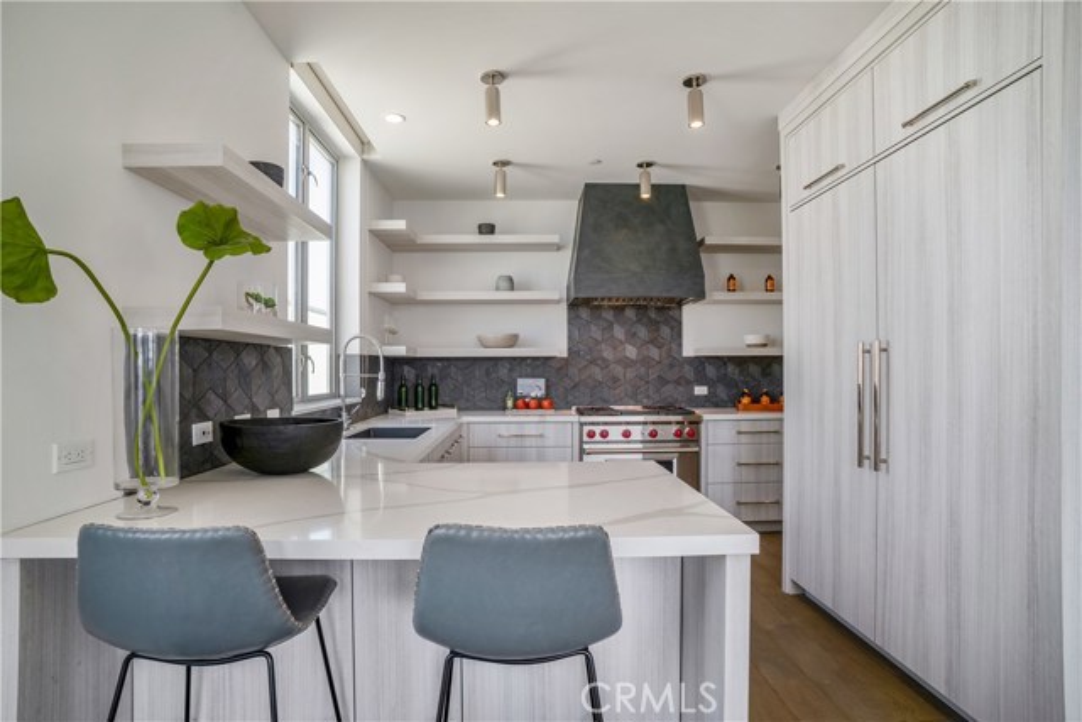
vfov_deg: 67.4
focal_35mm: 18
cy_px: 361
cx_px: 541
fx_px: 541
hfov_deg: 90.0
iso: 125
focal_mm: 18
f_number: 8
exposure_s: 1/160
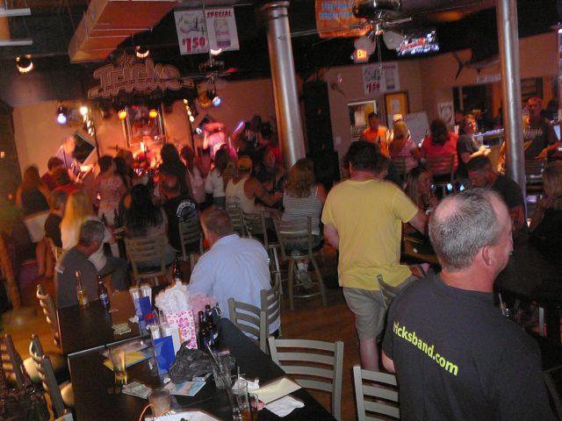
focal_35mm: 35
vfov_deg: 40.7
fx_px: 568
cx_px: 281
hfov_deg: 52.6
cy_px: 210
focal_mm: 5.2
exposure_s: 1/8
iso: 320
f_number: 2.8
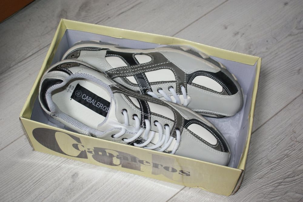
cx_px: 152
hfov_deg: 37.8
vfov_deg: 25.8
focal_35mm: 52
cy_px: 101
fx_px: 442
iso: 400
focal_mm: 35
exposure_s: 1/60
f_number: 5.6
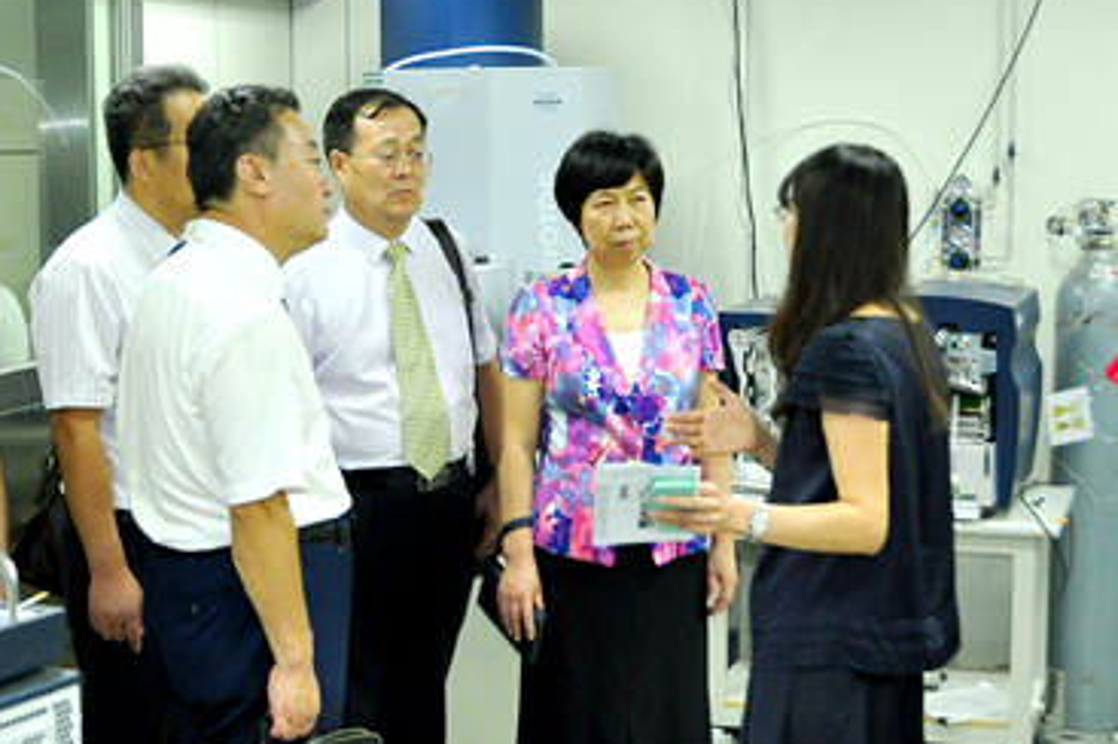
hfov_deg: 36.9
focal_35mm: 54
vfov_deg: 24.9
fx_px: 1675
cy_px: 470
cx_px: 570
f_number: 4
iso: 800
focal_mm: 22
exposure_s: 1/125
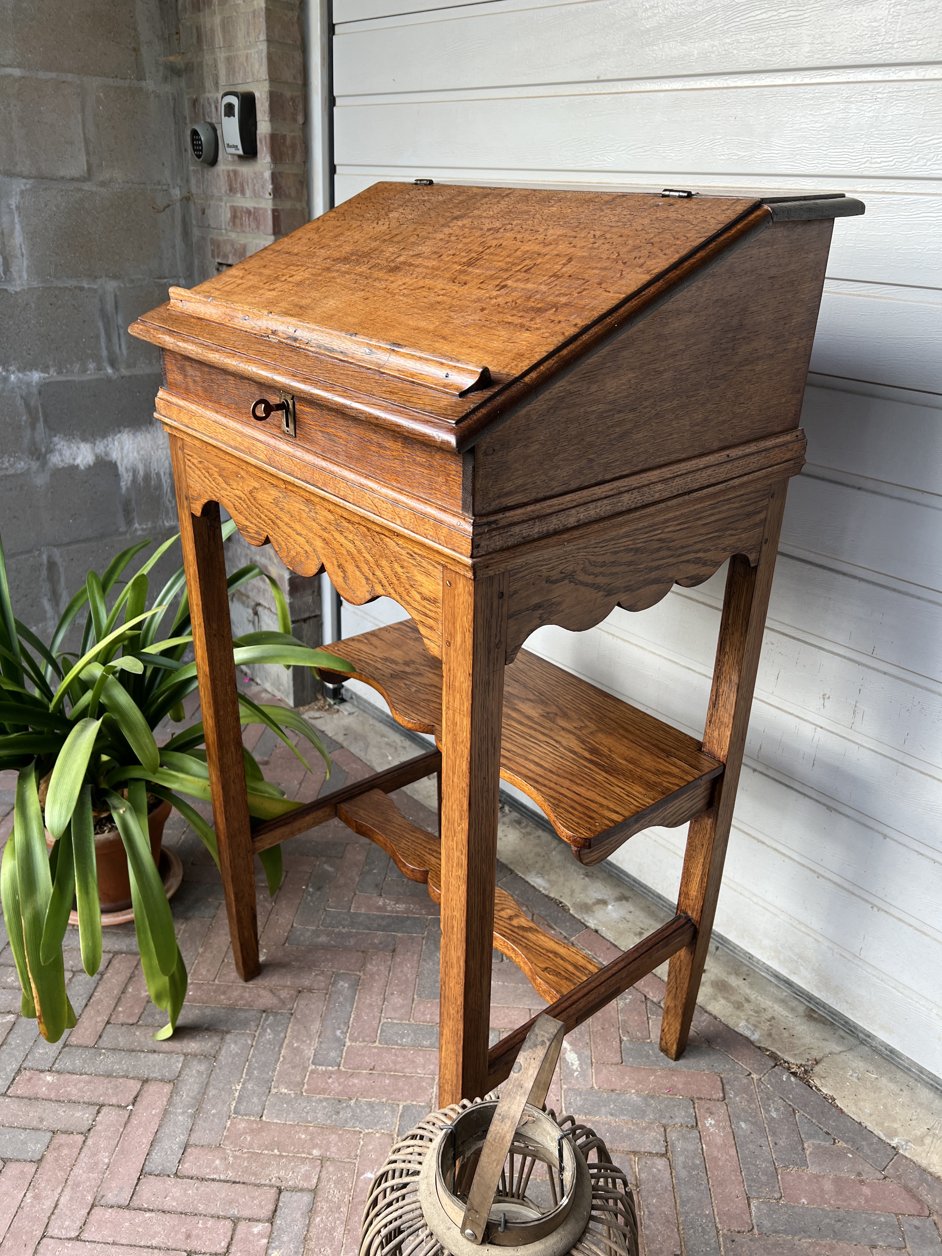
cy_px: 628
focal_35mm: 26
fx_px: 943
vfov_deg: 67.3
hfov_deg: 53.1
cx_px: 471
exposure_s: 1/219
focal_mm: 5.7
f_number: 1.5
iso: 40
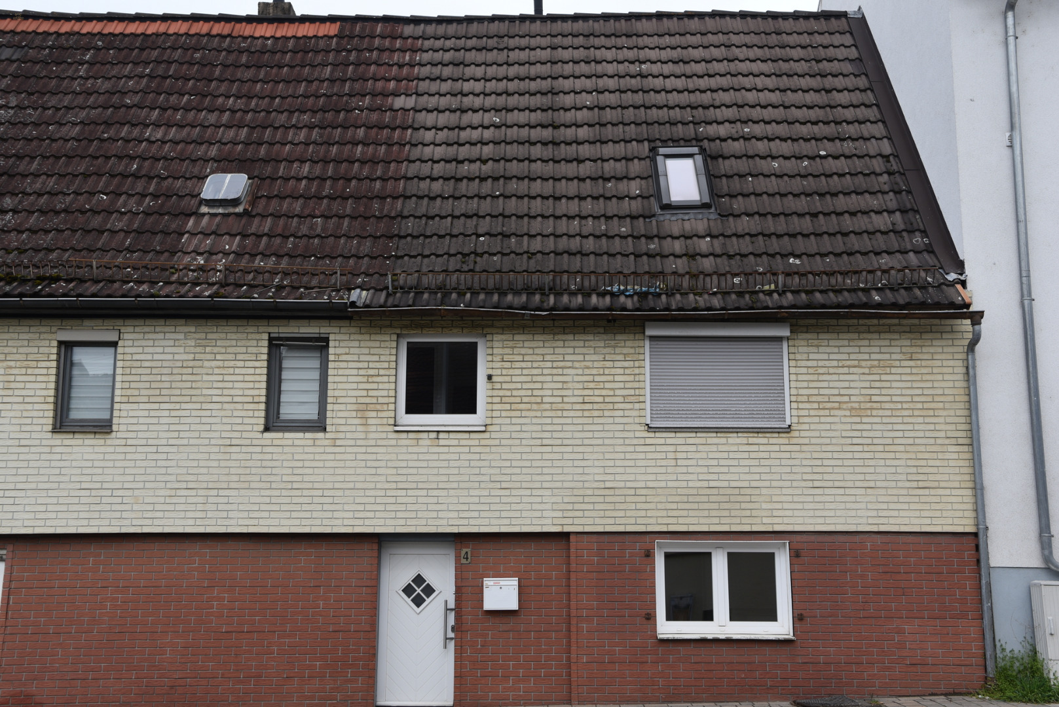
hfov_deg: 50.7
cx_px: 530
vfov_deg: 35.1
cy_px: 354
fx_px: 1118
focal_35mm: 38
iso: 200
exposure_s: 1/320
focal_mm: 38
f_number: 9
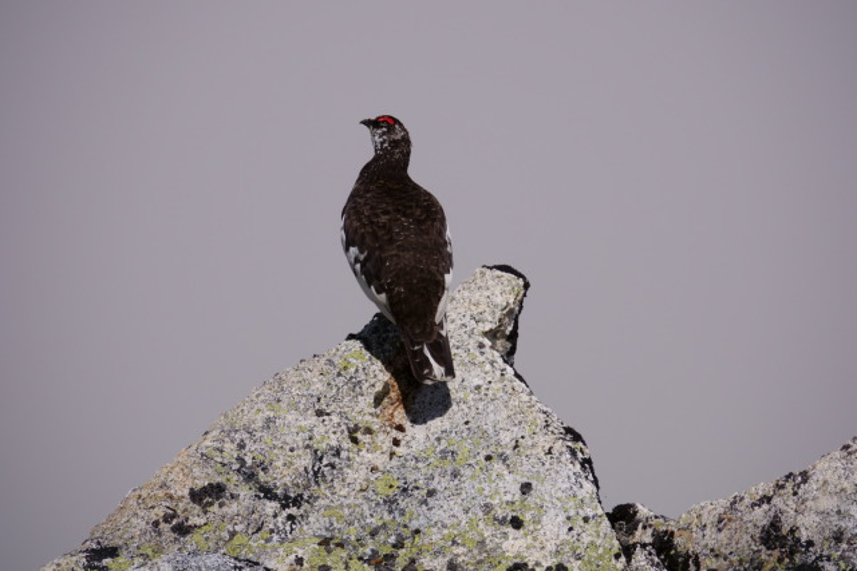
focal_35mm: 600
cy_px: 286
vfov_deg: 2.3
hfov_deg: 3.4
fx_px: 14286
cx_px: 428
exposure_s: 1/1600
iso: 100
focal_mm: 220
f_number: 5.6
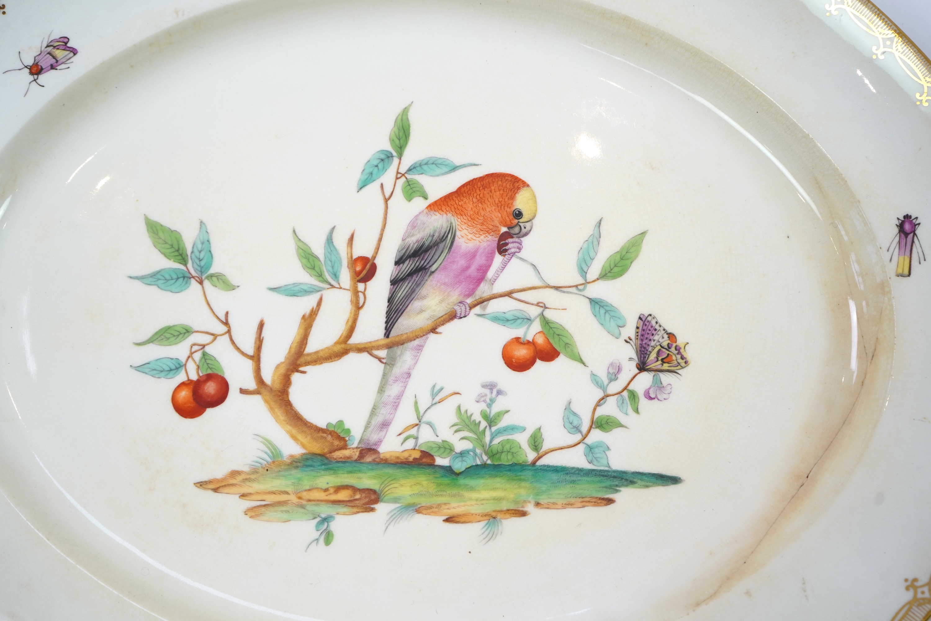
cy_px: 310
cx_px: 466
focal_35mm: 52
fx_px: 1345
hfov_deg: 38.2
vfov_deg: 26.0
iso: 320
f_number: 5
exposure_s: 1/100
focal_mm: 52
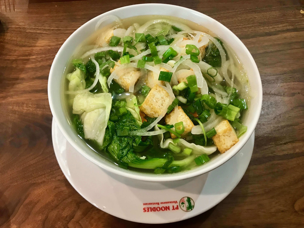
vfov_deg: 49.7
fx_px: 246
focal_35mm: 28
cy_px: 114
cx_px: 152
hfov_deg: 63.4
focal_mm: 3.99
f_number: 1.8
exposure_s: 1/15
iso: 50
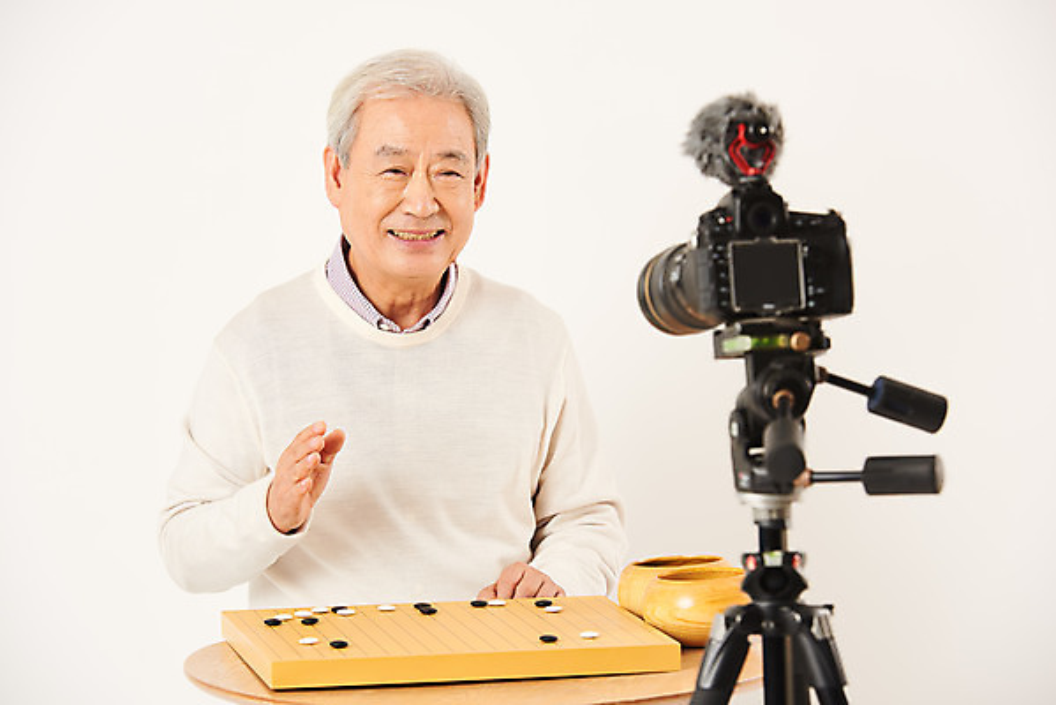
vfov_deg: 8.3
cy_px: 352
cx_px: 528
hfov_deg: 12.4
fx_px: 4842
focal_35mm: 165
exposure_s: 1/125
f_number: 7.1
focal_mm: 165
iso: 100
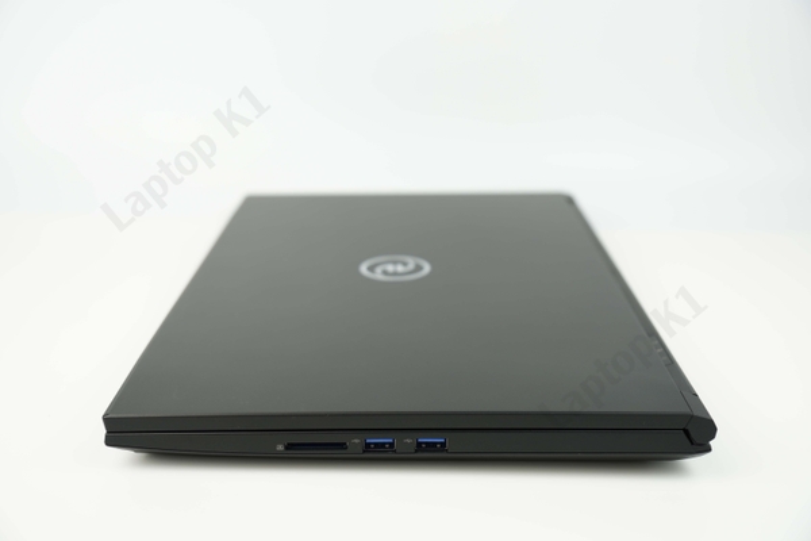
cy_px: 270
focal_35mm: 42
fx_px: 946
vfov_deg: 31.9
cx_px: 406
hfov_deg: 46.4
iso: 100
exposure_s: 1/80
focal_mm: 28
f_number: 2.8
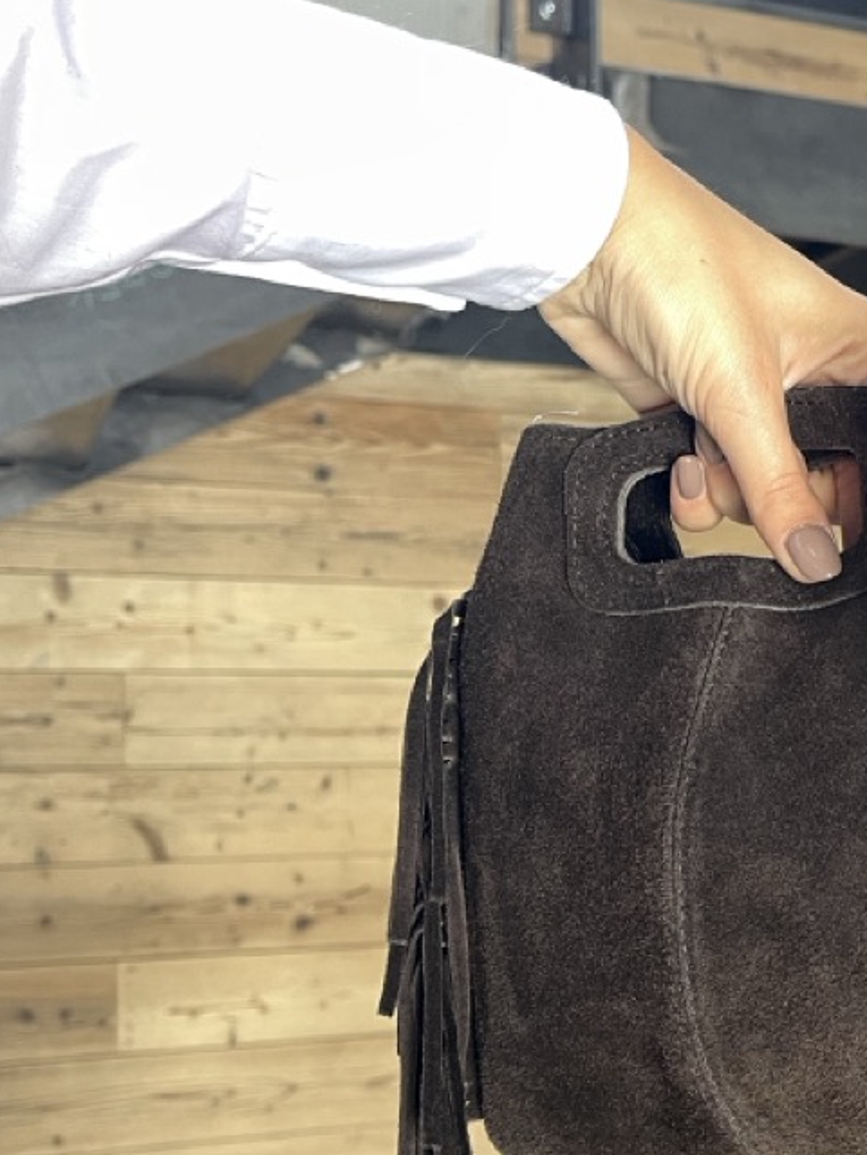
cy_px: 753
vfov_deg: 37.8
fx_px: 1670
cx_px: 798
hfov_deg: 27.9
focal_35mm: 50
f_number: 1.6
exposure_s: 1/60
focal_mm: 5.1
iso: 200
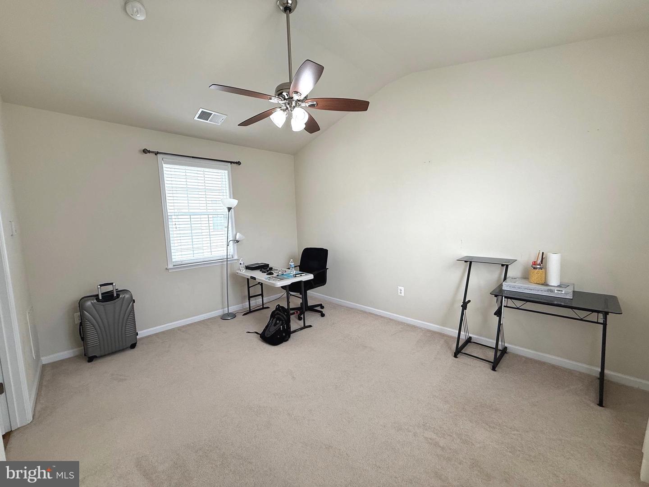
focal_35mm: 14
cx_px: 324
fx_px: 262
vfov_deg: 85.7
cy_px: 244
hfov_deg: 102.1
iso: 100
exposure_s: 1/120
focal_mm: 2.22
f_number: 2.2
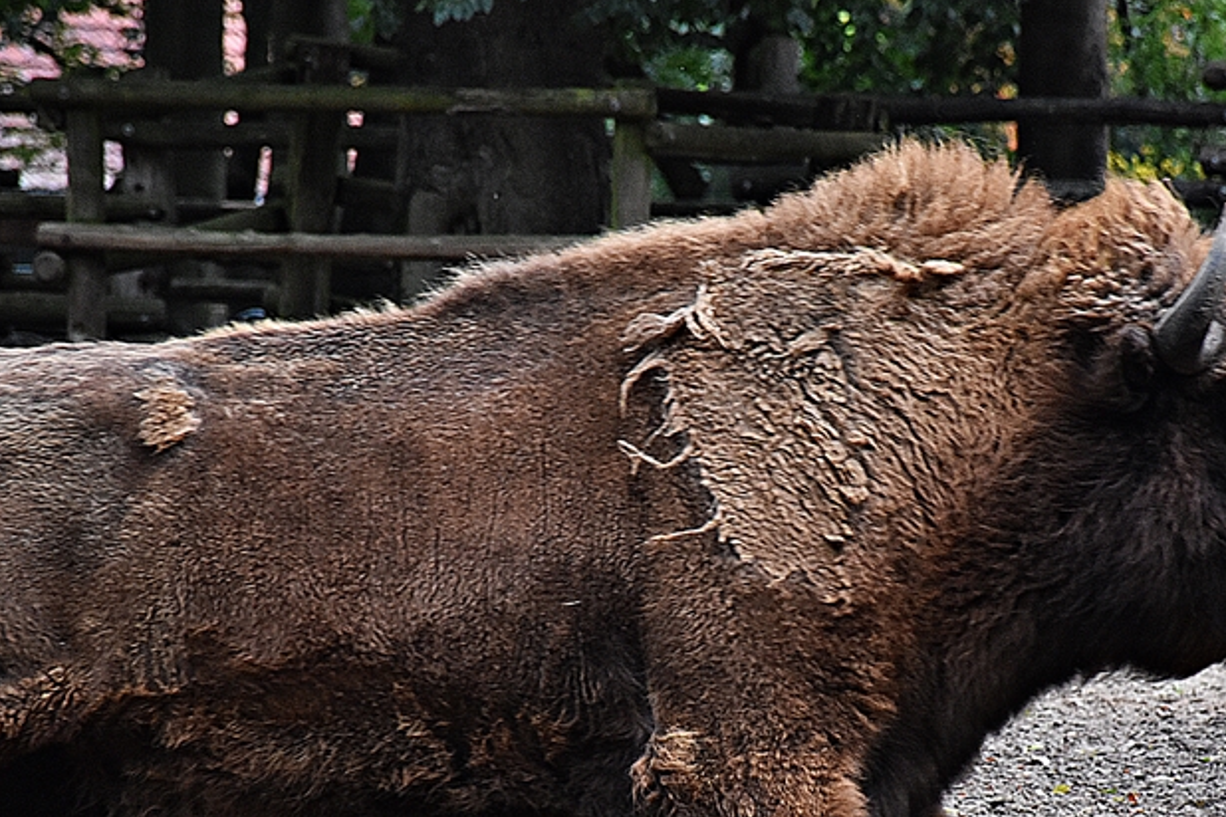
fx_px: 11850
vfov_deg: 3.9
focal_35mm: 348
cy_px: 590
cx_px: 748
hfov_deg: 5.9
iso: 1800
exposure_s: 1/500
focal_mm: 140
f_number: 5.6
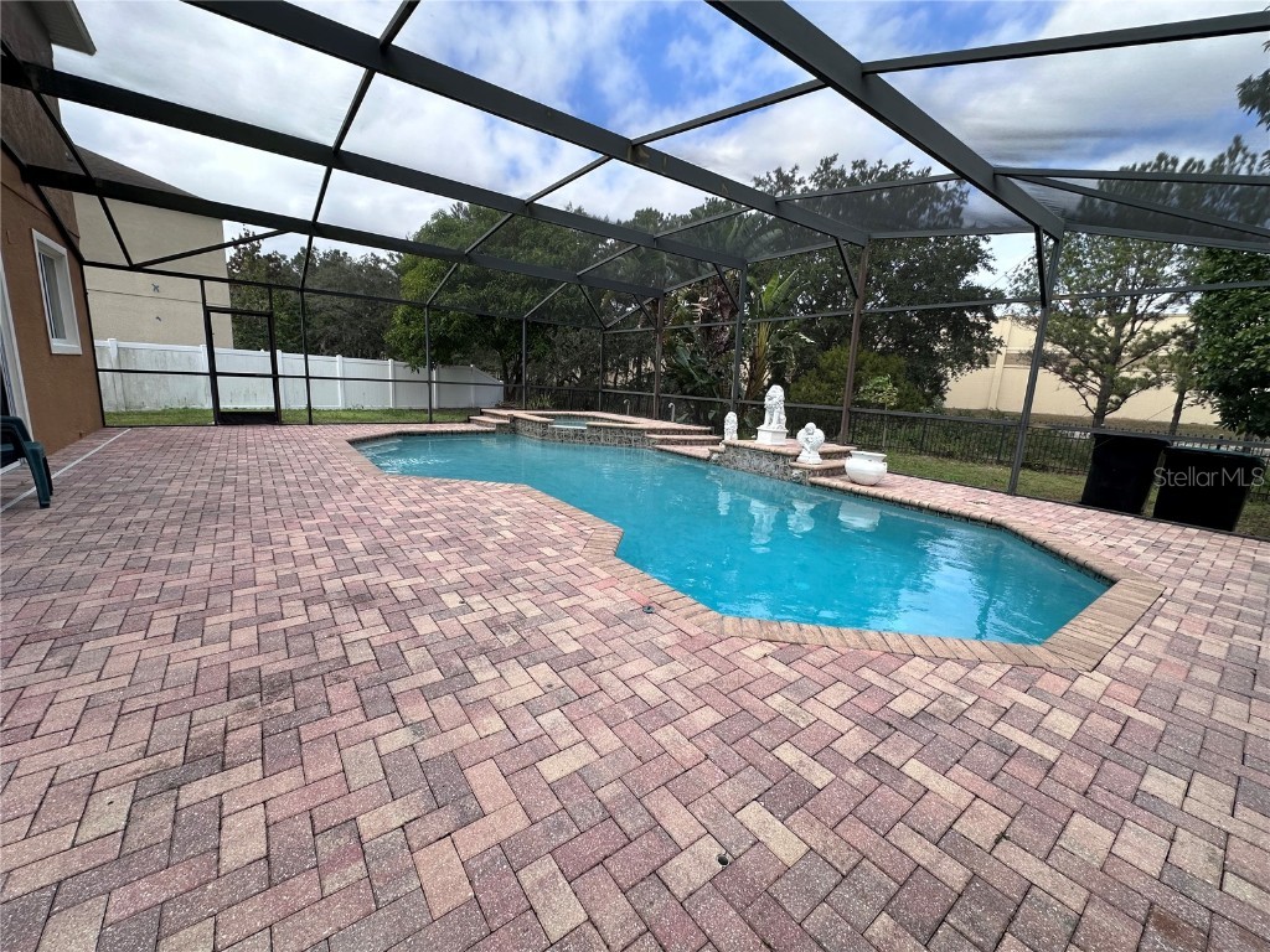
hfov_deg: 102.1
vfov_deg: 85.7
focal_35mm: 14
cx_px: 635
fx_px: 514
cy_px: 476
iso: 40
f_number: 2.2
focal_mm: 2.22
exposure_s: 1/487
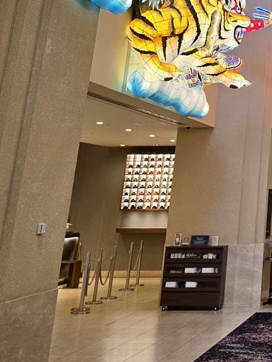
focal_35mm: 69
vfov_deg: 25.1
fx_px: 723
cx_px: 394
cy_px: -84
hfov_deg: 19.0
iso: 160
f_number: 1.7
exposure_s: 1/100
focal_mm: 6.3
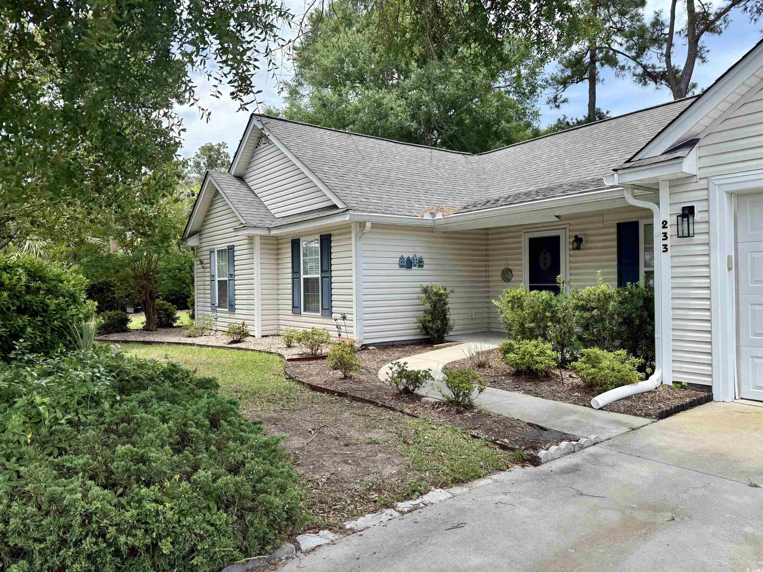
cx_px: 382
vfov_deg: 56.8
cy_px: 286
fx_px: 529
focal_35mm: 24
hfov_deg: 71.6
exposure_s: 1/2801
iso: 100
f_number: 1.78
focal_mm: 6.76
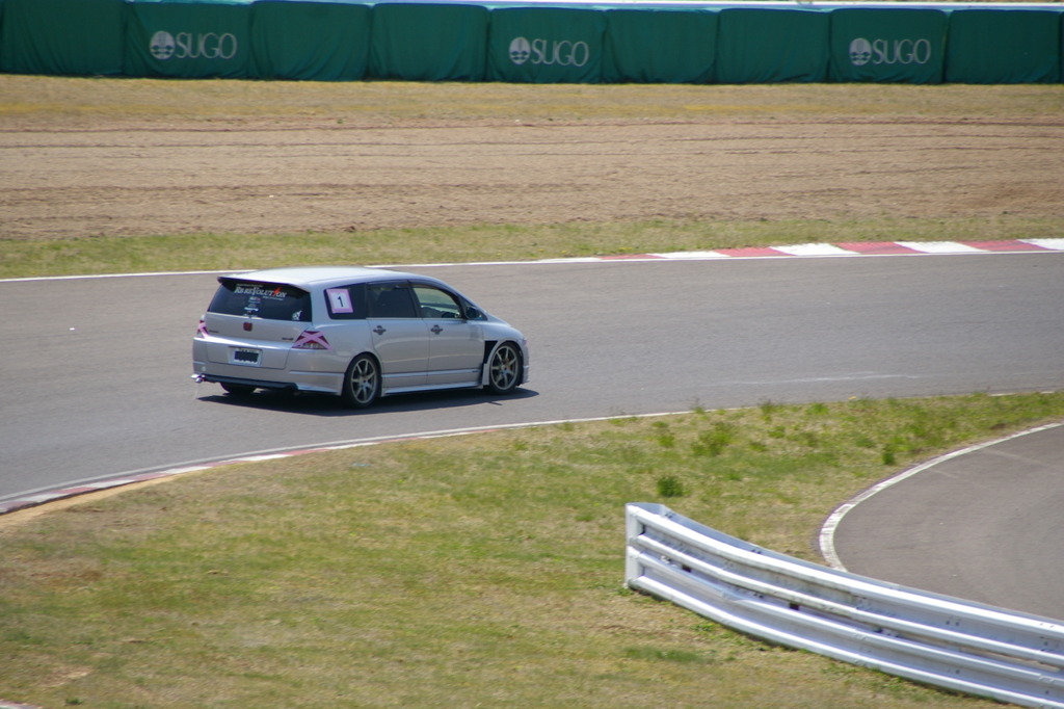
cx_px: 532
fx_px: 11079
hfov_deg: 5.5
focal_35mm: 375
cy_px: 354
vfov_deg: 3.7
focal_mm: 250
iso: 200
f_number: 8
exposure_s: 1/500
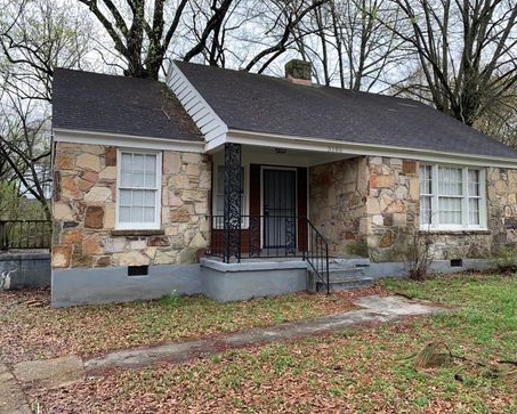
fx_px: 429
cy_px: 202
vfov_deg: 51.6
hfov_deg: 62.2
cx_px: 262
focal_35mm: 28
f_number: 1.8
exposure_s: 1/115
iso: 100
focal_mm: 4.25
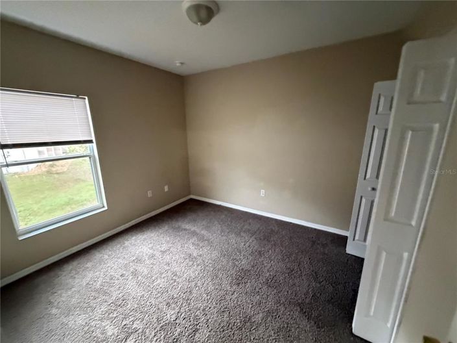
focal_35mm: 14
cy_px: 172
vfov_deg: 85.6
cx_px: 228
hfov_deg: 102.1
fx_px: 185
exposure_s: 1/60
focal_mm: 2.22
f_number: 2.2
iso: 1000
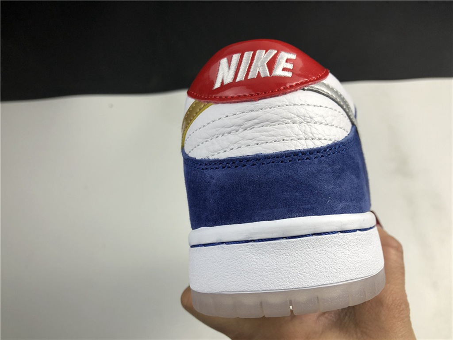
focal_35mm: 28
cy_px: 170
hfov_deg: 63.4
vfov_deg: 49.7
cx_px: 226
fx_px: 366
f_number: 1.8
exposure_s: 1/100
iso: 32
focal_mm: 4
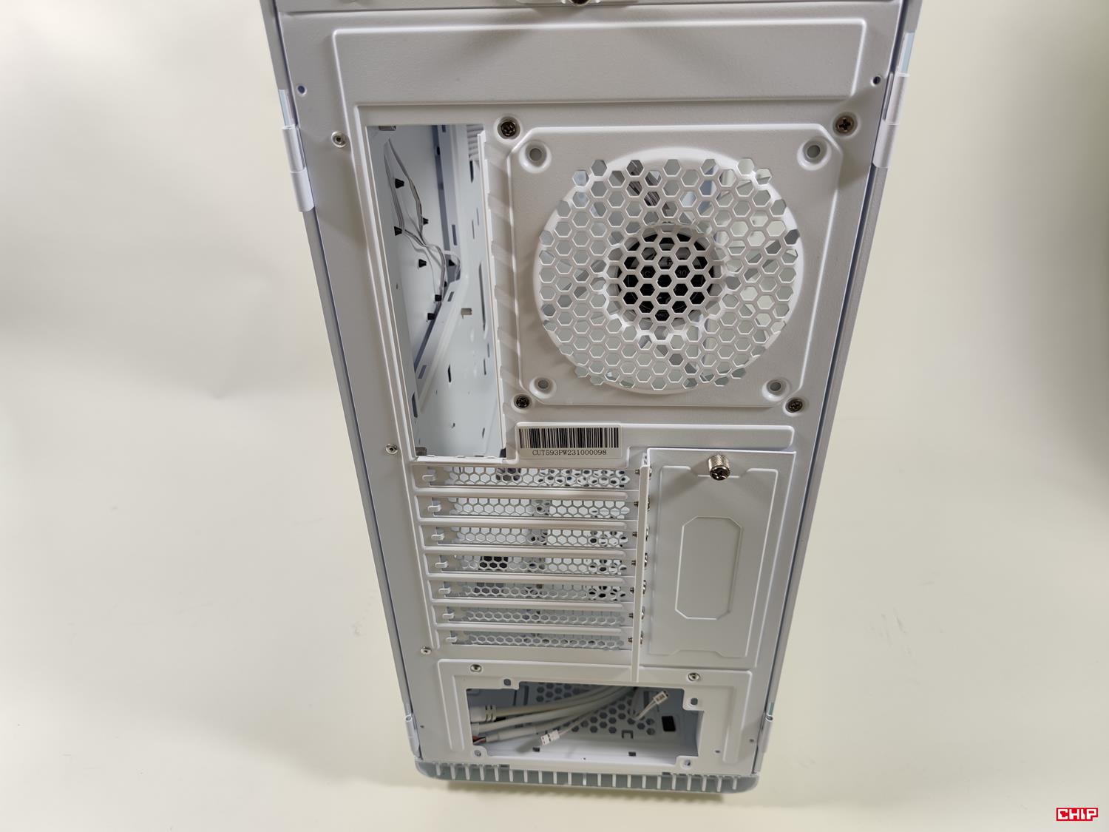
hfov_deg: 69.4
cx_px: 554
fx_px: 801
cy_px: 416
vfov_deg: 54.9
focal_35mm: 25
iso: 67
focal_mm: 6.78
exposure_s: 1/100
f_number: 1.85
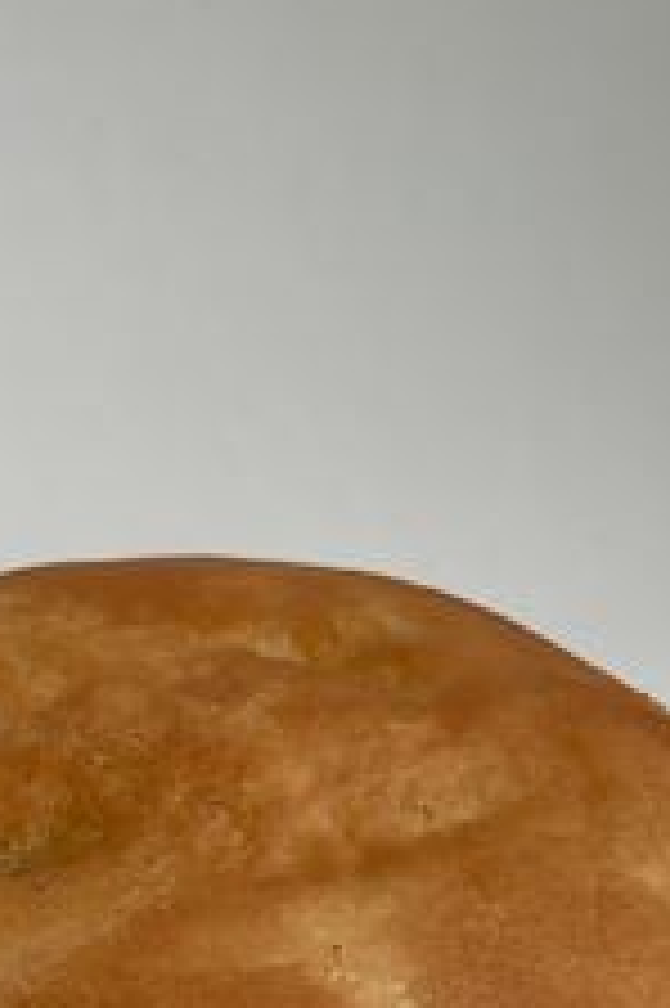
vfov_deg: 19.5
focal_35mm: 103
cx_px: 175
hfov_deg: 13.2
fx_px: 2880
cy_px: 898
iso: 25
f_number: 2
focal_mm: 6
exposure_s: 1/126
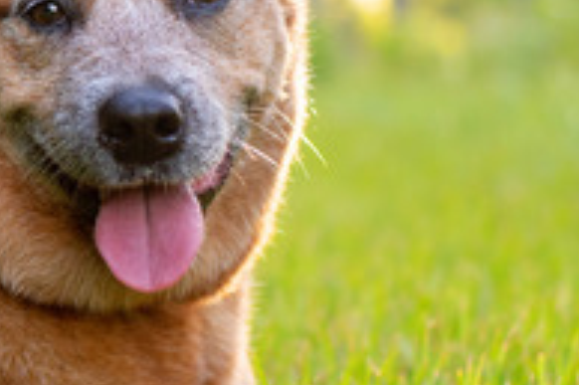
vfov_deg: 6.8
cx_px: -167
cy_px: 101
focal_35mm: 201
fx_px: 3230
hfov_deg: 10.0
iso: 160
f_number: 2.8
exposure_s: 1/320
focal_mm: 50
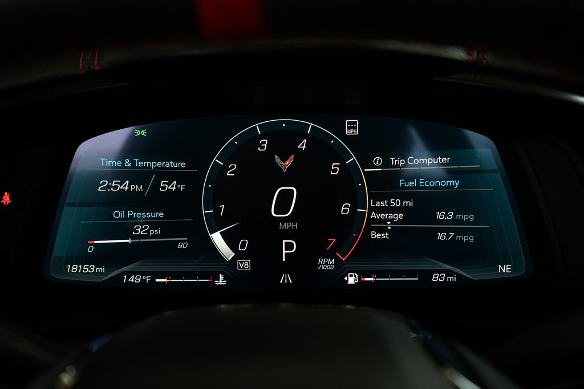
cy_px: 194
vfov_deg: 28.1
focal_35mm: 48
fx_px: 779
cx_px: 292
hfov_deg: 41.1
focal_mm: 48
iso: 1600
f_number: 5.6
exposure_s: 1/40
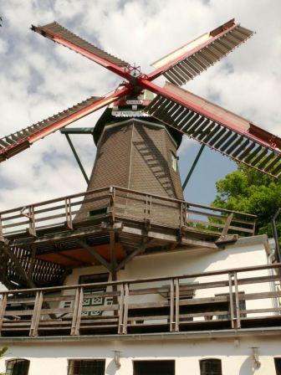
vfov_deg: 52.6
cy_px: 188
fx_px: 379
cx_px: 140
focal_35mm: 35
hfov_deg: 40.7
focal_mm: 7.4
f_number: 11
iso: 200
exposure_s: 1/320
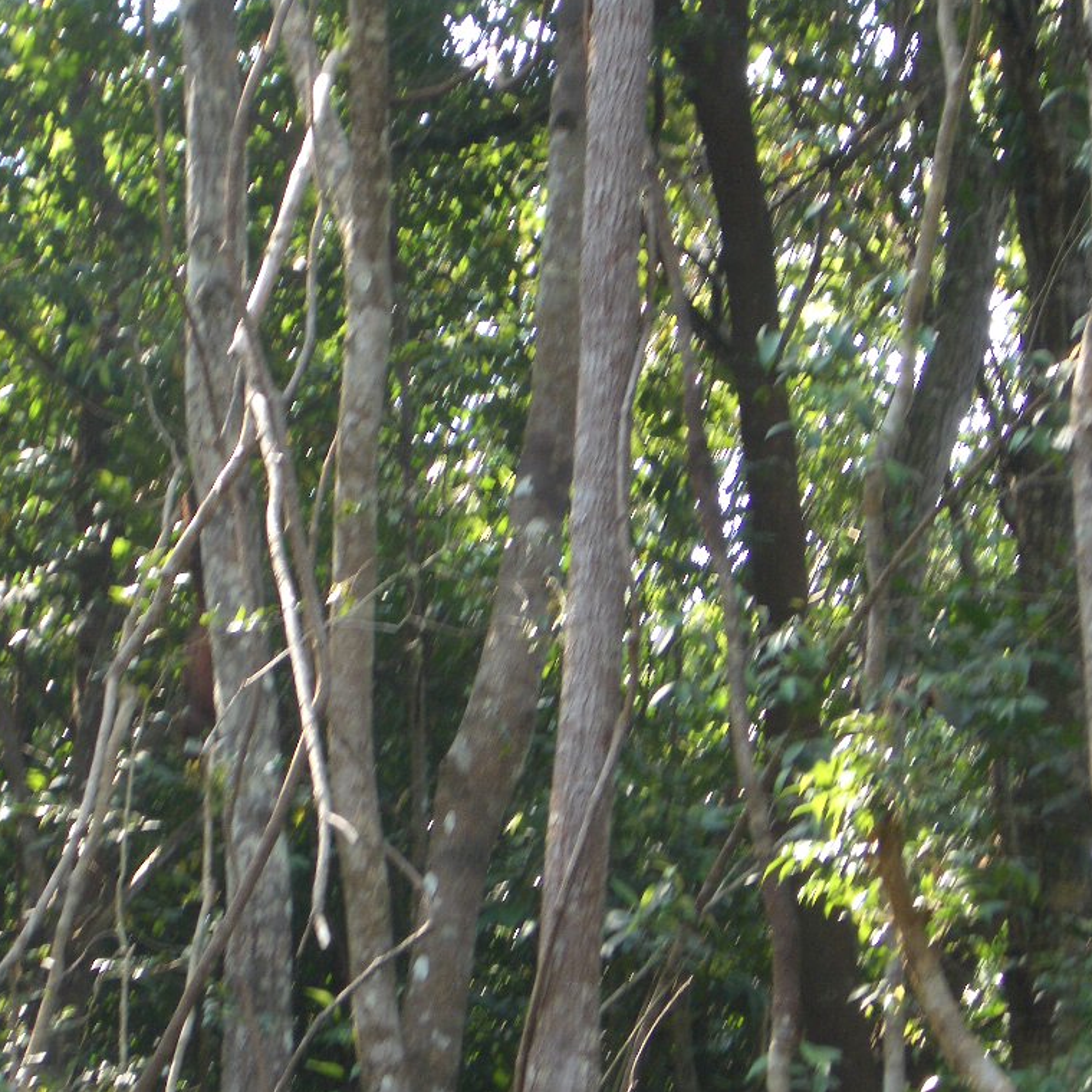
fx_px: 4461
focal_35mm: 125
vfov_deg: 14.0
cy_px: 546
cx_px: 430
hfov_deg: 13.9
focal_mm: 17.4
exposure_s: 1/50
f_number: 4.8
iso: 100
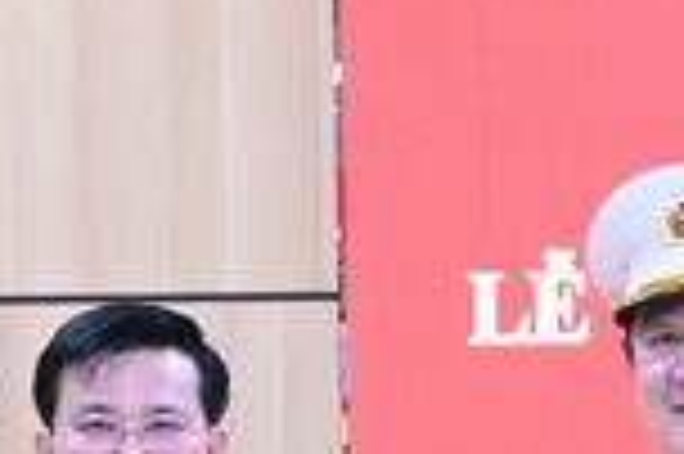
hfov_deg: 8.3
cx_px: 333
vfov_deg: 5.5
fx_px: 4707
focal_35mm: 248
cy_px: 602
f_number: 4
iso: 2500
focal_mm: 73
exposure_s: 1/80
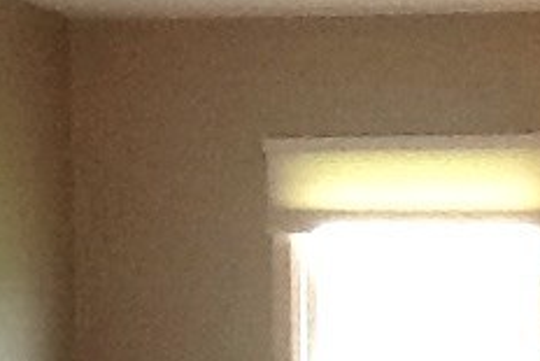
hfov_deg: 10.8
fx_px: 2837
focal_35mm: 189
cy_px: 666
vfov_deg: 7.1
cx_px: 556
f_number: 2.4
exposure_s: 1/33
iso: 100
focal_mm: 2.03
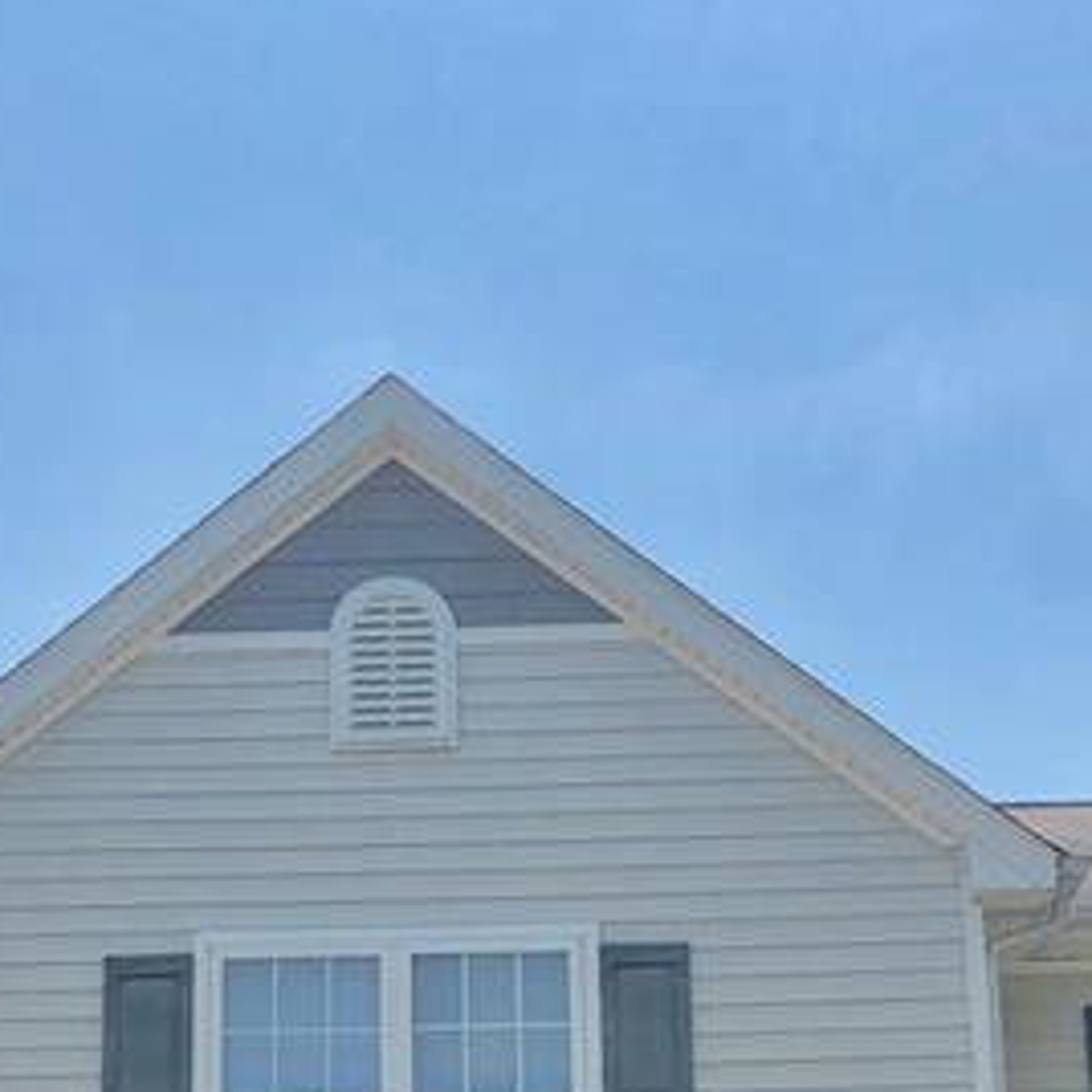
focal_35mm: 71
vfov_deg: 23.2
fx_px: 2534
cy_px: 1116
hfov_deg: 24.3
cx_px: 526
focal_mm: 4
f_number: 1.8
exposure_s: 1/3205
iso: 20
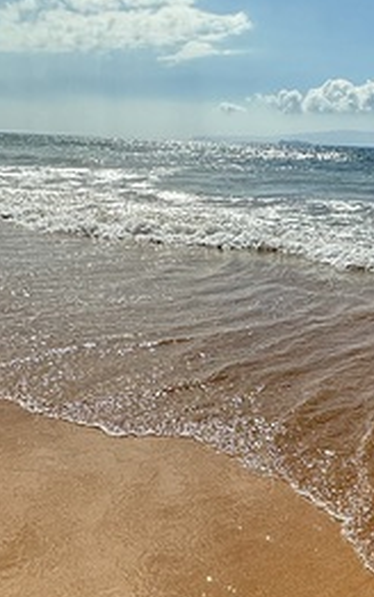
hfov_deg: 35.3
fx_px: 554
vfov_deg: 53.6
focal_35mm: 34
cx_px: 331
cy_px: 460
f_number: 2.2
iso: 50
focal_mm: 2.22
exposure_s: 1/3401
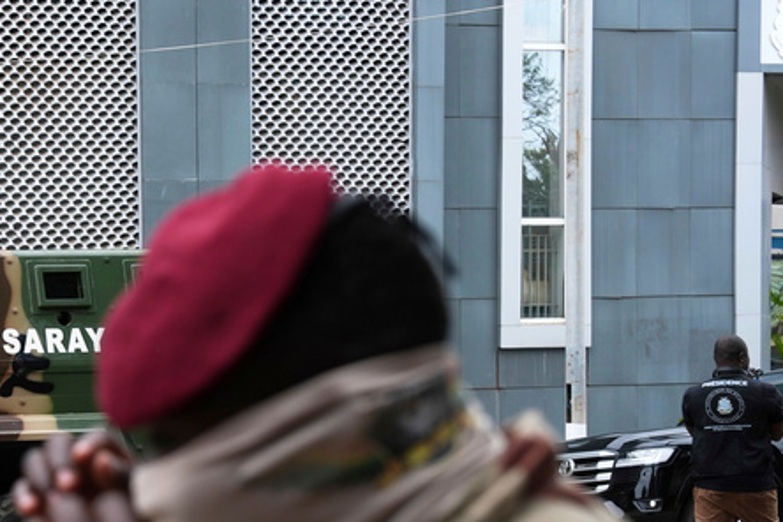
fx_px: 2458
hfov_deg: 17.5
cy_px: 481
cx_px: -72
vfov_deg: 12.0
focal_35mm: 113
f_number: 4
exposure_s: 1/800
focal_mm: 49
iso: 400
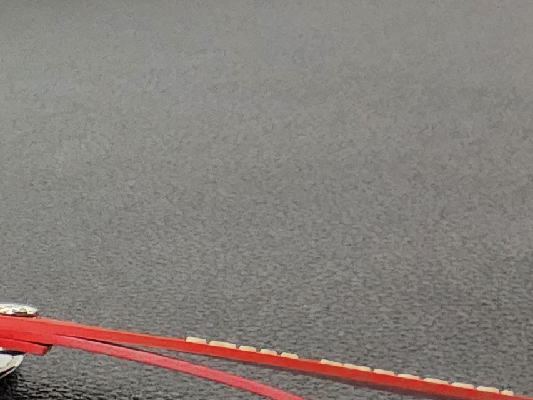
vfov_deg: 11.5
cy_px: 679
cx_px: -555
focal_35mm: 121
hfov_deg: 13.7
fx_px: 1863
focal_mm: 3.08
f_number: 2
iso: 160
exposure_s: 1/120
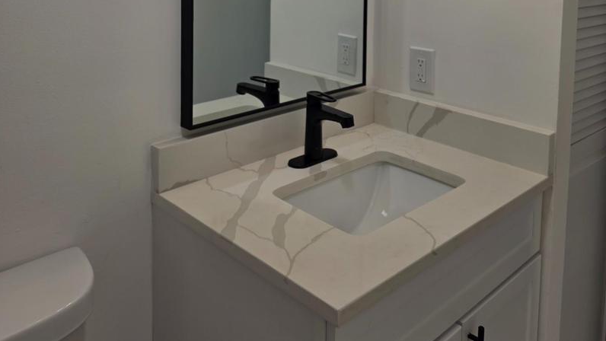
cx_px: 305
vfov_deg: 31.7
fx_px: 546
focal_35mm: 34
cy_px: -11
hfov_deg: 58.0
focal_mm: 6.3
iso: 25
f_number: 1.7
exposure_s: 1/120
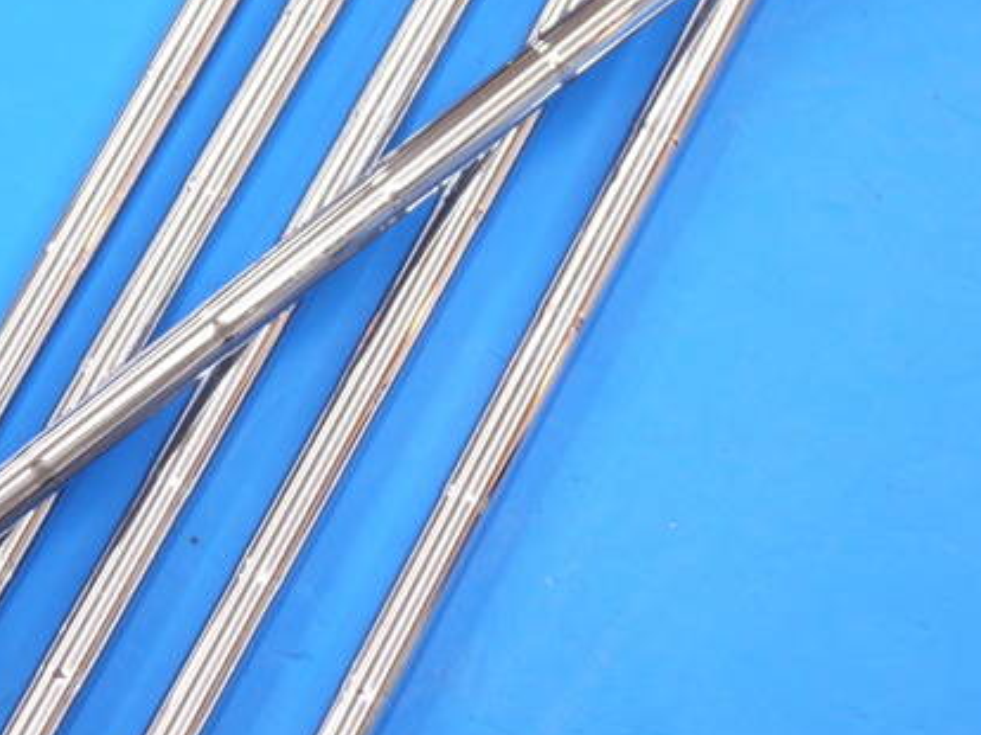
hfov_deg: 15.1
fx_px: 3682
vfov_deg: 11.4
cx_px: 299
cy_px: 270
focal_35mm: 130
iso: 500
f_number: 5.6
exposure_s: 1/80
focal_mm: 42
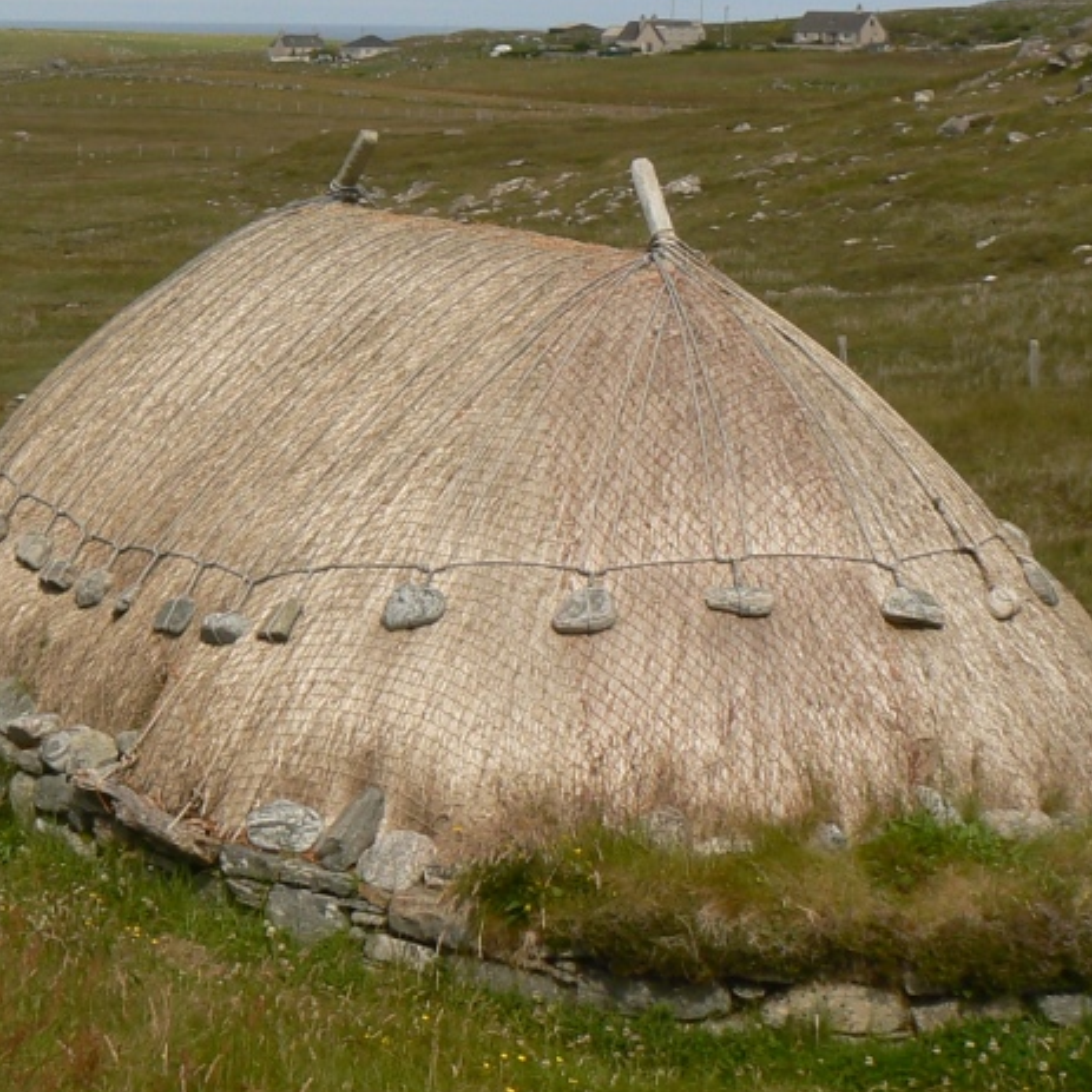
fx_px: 3212
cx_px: 9
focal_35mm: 90
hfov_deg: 18.8
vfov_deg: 19.1
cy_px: 259
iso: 80
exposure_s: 1/400
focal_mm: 7.7
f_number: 8
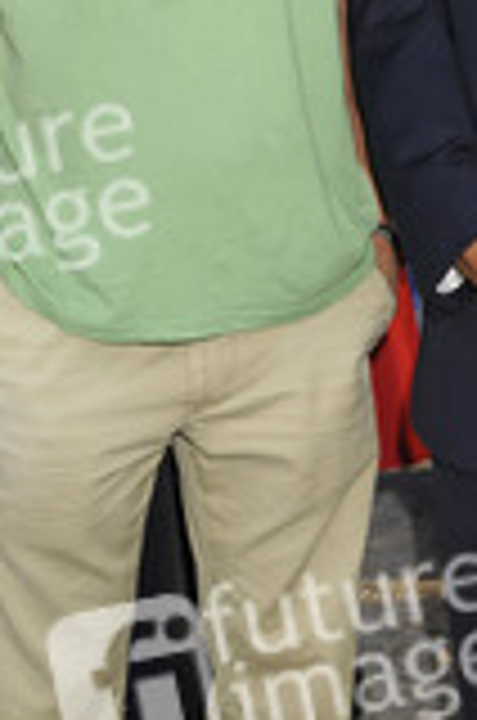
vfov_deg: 16.7
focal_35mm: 120
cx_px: 410
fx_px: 2395
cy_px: -14
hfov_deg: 11.3
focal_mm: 48
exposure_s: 1/200
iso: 320
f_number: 5.6
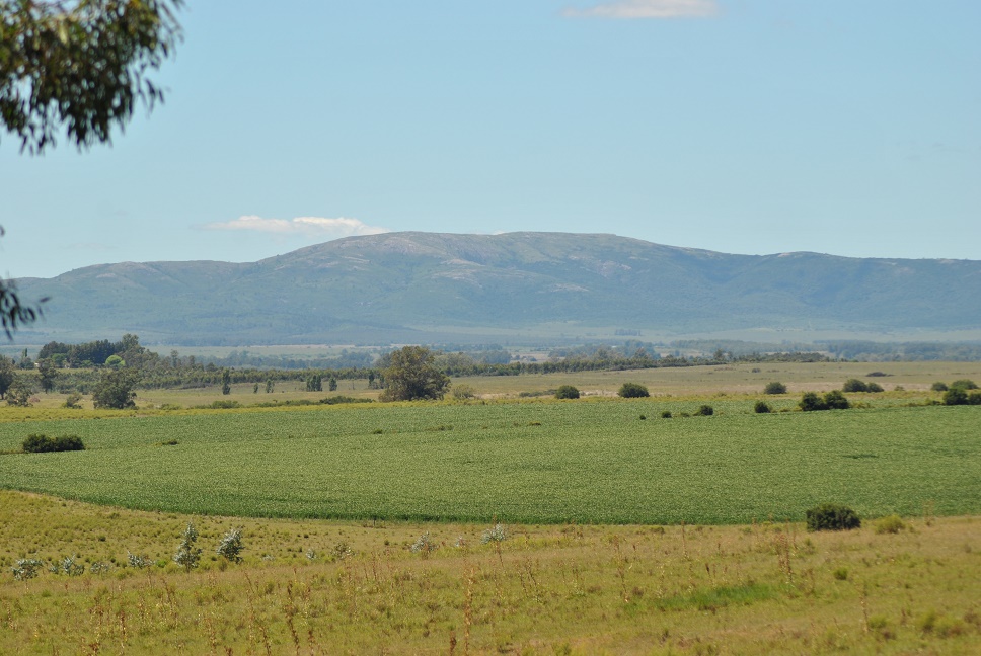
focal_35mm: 180
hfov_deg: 11.4
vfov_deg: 7.7
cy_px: 328
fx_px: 4911
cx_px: 490
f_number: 5.6
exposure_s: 1/500
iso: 100
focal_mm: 120
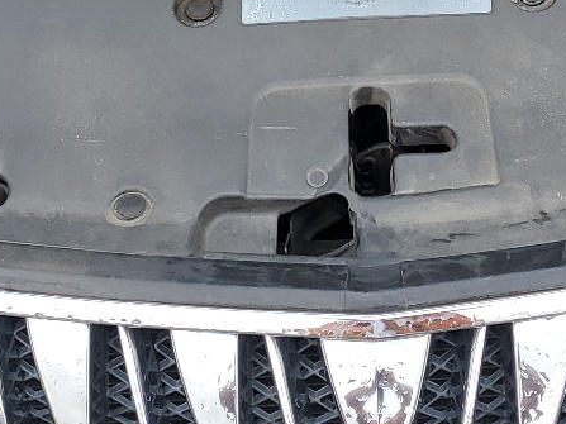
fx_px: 1520
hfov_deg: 21.1
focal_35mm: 93
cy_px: -266
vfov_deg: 14.5
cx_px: 328
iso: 50
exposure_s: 1/400
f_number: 1.5
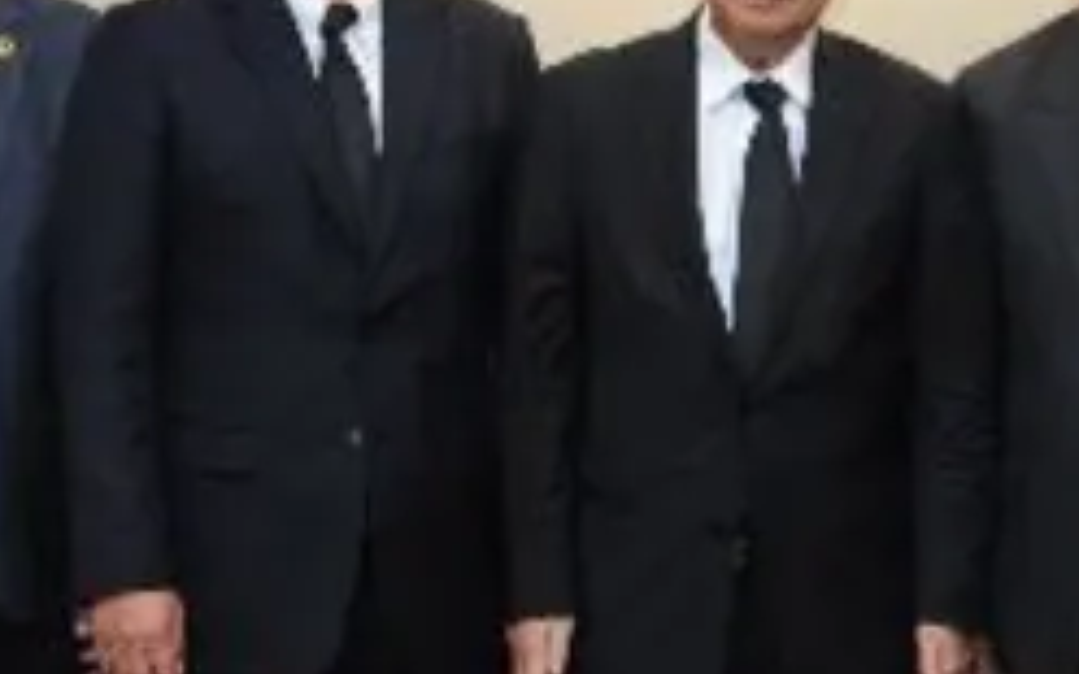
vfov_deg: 11.7
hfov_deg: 18.5
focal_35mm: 112
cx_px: 783
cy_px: 385
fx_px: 3293
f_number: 5
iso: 1600
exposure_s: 1/100
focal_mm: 35
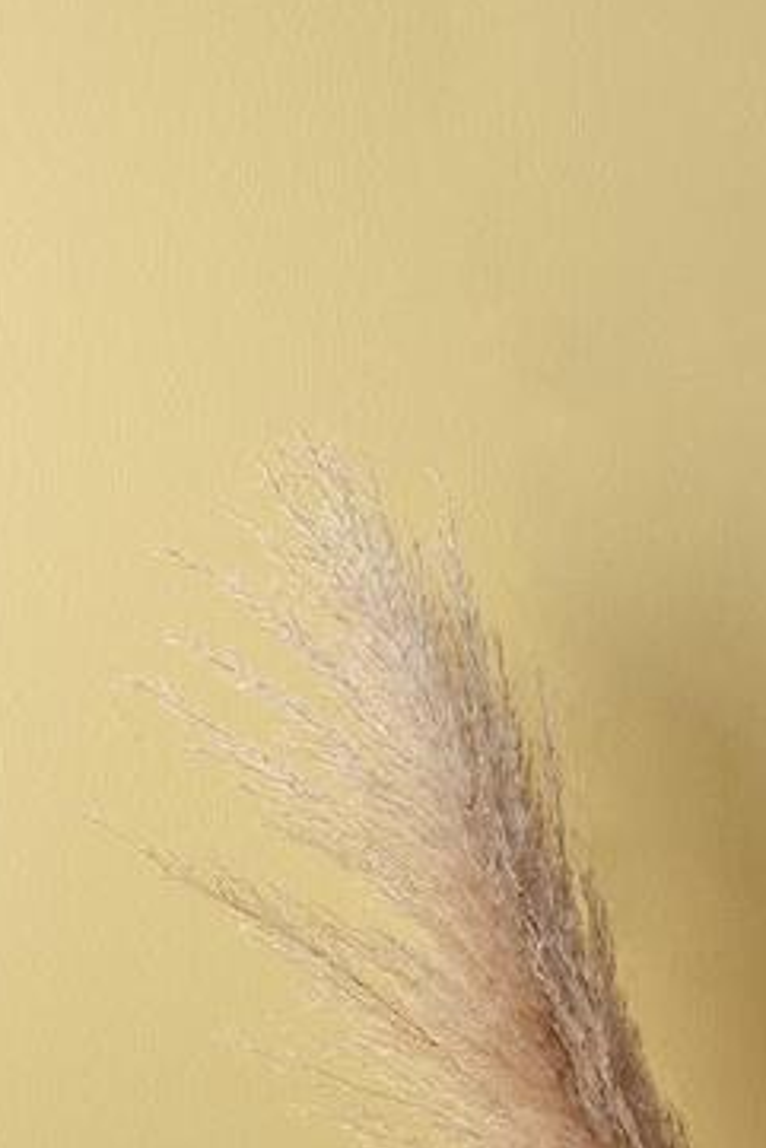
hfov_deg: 9.4
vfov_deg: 14.0
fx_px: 4591
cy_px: 1159
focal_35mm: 144
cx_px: 874
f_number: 13
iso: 200
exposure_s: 1/10
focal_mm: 60
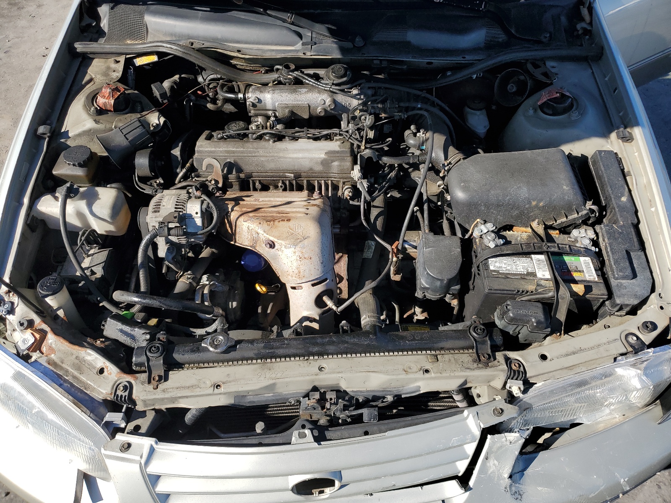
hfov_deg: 67.3
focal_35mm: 26
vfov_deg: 53.1
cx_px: 336
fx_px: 504
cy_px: 252
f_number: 1.5
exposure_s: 1/2500
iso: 50
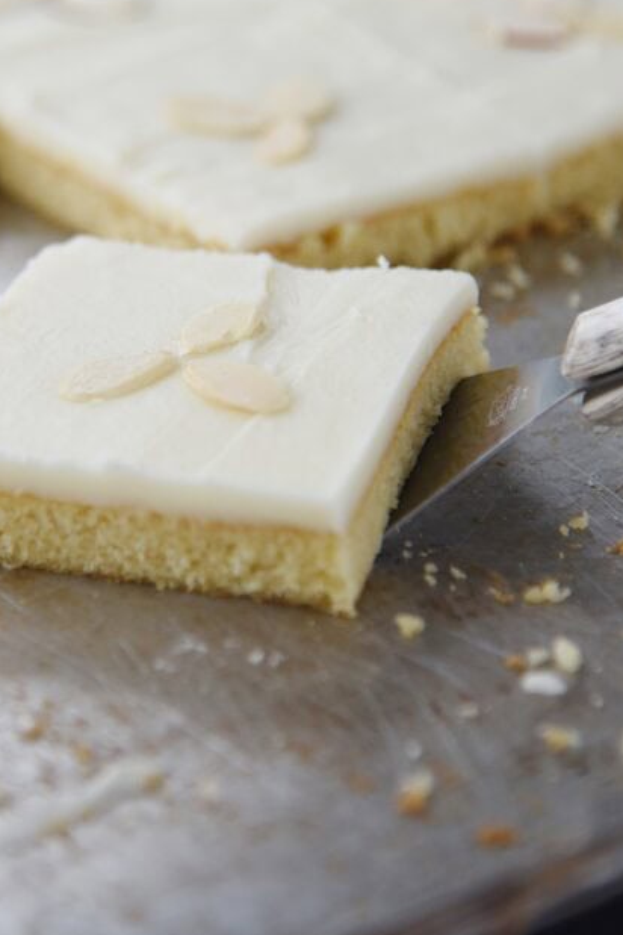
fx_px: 4802
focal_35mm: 185
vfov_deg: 11.1
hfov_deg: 7.4
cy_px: 262
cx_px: 176
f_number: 4
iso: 800
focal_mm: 120
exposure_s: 1/1000
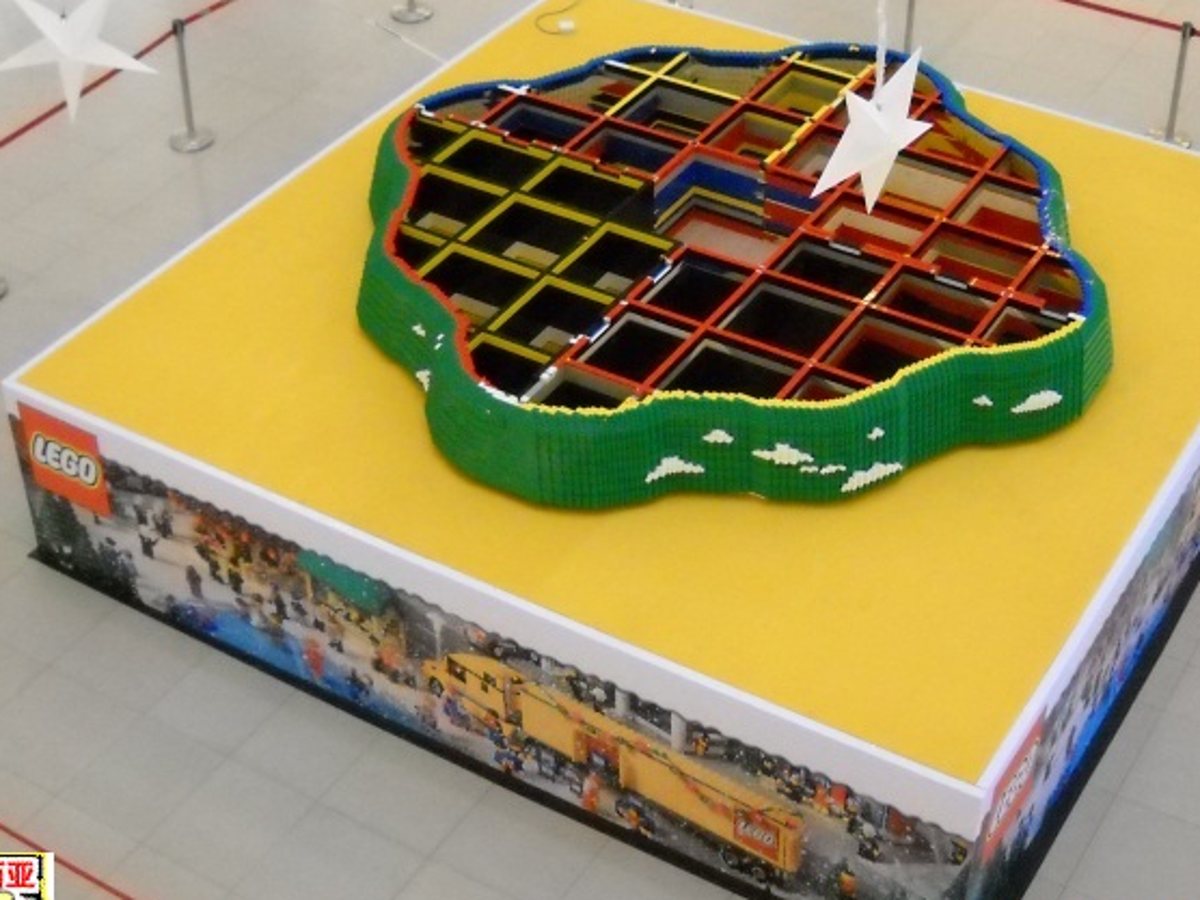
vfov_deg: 24.8
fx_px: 2045
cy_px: 438
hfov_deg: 32.7
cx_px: 678
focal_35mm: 59
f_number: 3.1
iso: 800
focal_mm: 6.72
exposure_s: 1/61
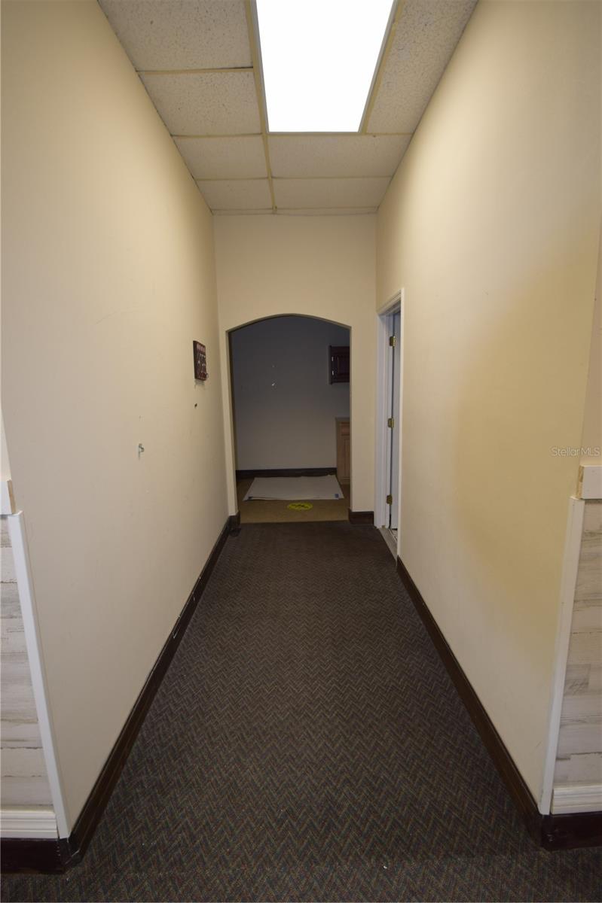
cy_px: 452
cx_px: 301
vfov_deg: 95.0
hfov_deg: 72.0
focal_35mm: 16
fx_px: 414
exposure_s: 1/80
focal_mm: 11
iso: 400
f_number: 3.5
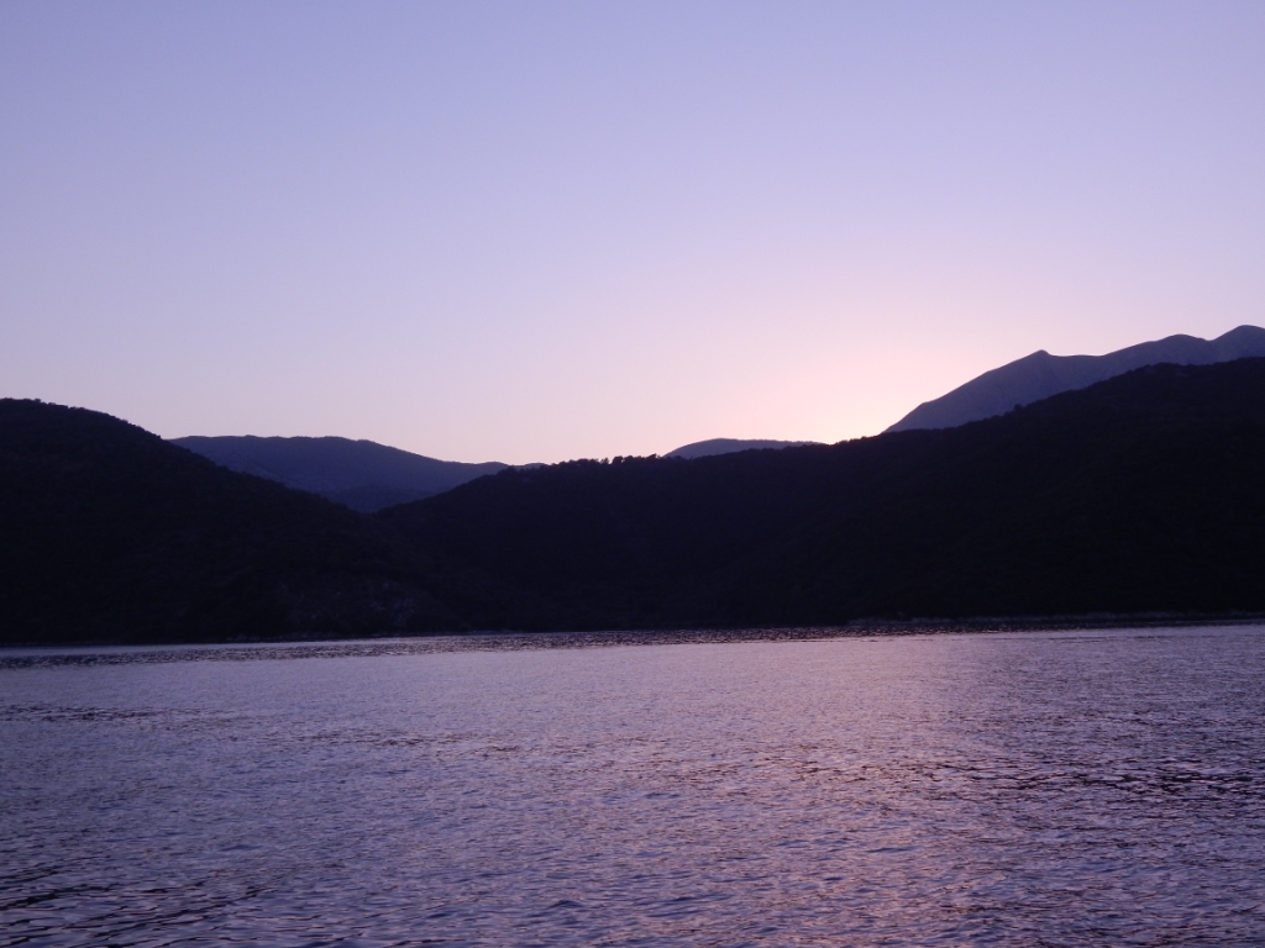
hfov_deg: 43.9
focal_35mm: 43
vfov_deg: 33.6
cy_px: 474
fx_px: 1571
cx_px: 632
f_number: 3.6
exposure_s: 1/400
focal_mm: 7.7
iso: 125
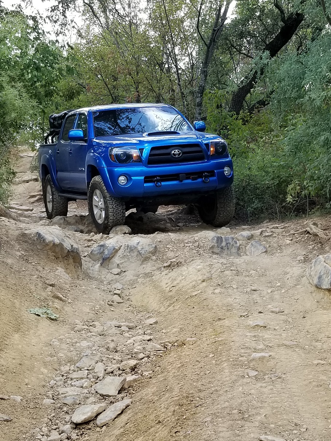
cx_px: 166
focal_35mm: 26
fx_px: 331
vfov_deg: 67.3
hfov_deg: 53.1
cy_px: 220
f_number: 1.7
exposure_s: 1/520
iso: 50
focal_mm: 4.25
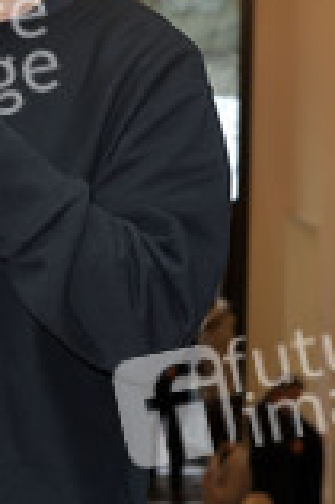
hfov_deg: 9.6
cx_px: -13
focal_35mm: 142
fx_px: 1986
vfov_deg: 14.5
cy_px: 233
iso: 1250
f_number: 5.6
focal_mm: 56
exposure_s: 1/160
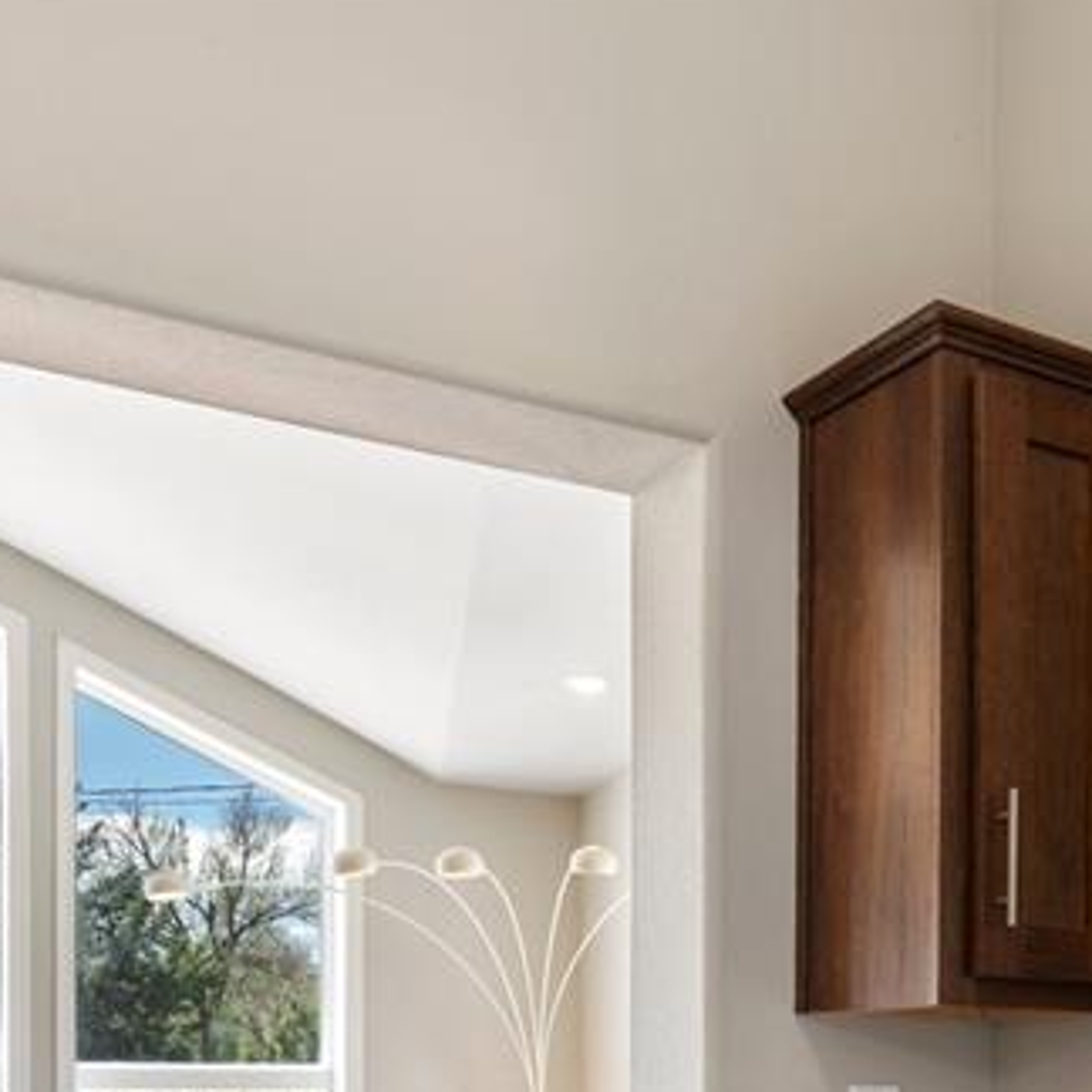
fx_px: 1820
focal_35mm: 51
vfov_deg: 30.6
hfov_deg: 32.0
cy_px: 1129
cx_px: 954
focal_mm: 19
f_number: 8
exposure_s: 1/4
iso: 400
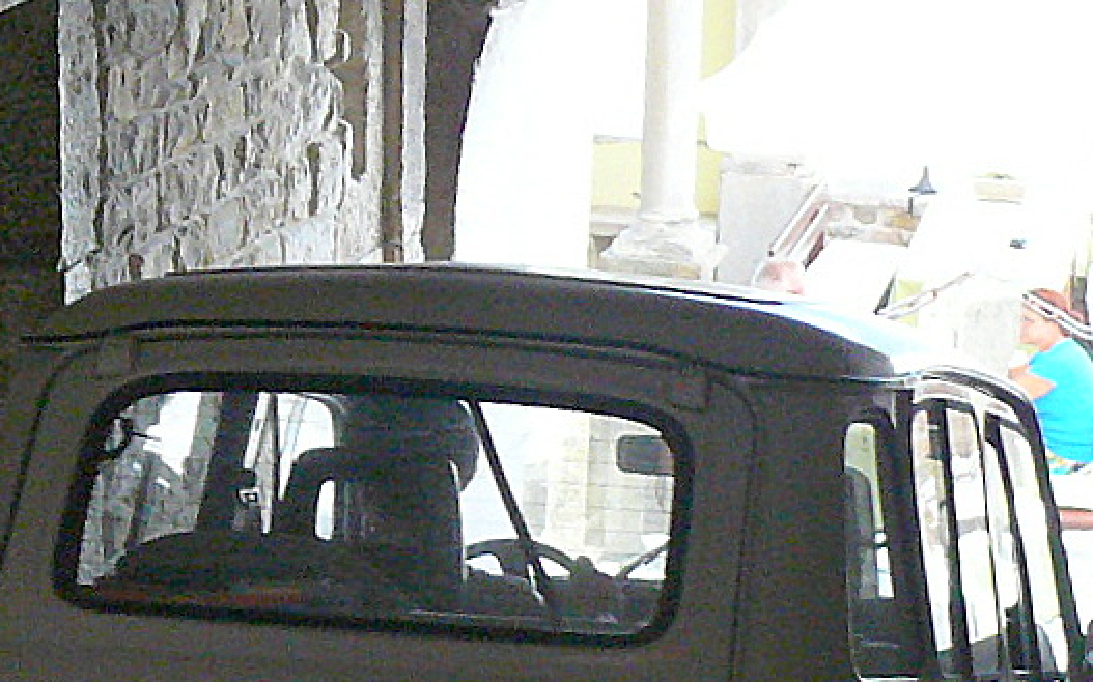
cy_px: 593
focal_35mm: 148
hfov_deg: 14.0
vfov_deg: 8.8
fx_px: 4407
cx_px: 180
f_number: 2.8
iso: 320
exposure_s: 1/125
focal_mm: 8.6
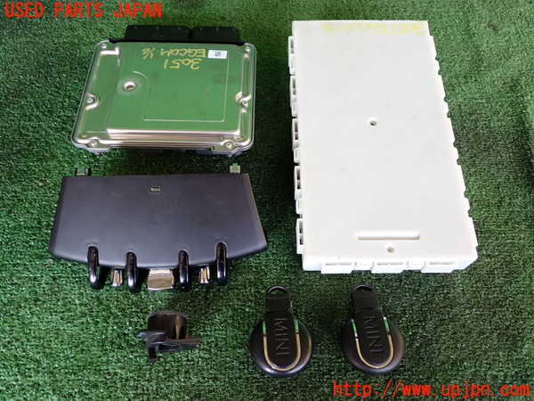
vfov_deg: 44.2
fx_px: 494
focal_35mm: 32
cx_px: 267
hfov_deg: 56.8
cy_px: 200
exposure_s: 1/125
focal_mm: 5.79
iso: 400
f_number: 2.4
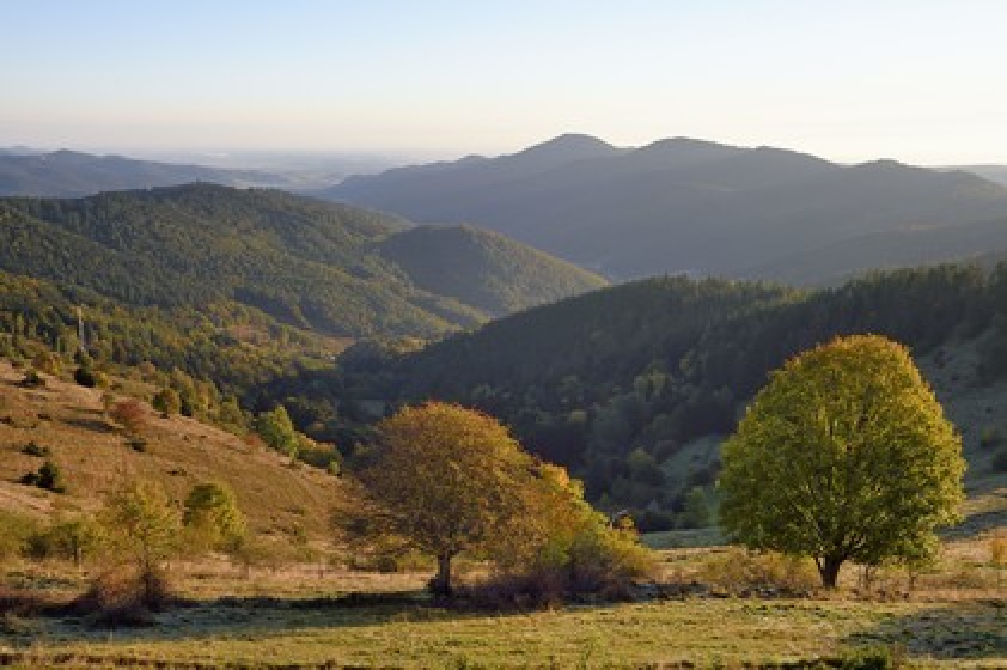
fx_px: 1118
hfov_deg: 48.5
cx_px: 504
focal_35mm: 40
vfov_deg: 33.3
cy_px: 335
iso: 200
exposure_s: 1/200
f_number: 9
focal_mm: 40
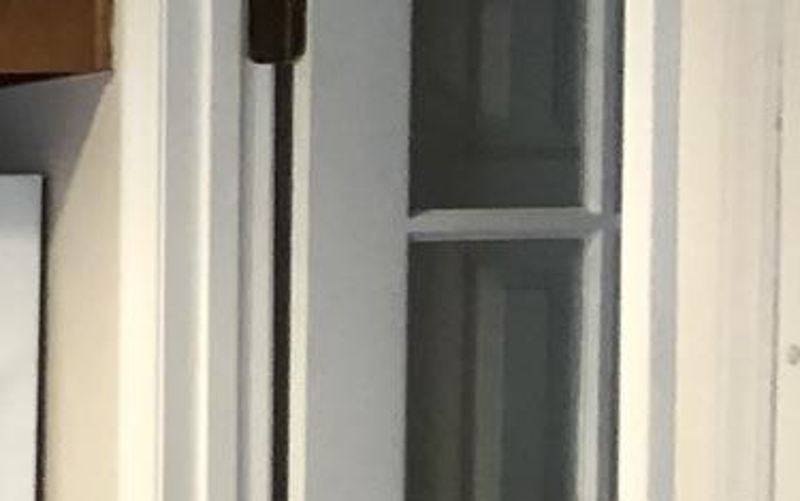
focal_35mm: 162
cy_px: 614
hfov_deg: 10.7
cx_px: -1231
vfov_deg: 8.0
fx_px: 3535
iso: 64
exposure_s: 1/15
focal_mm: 3.99
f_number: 1.8
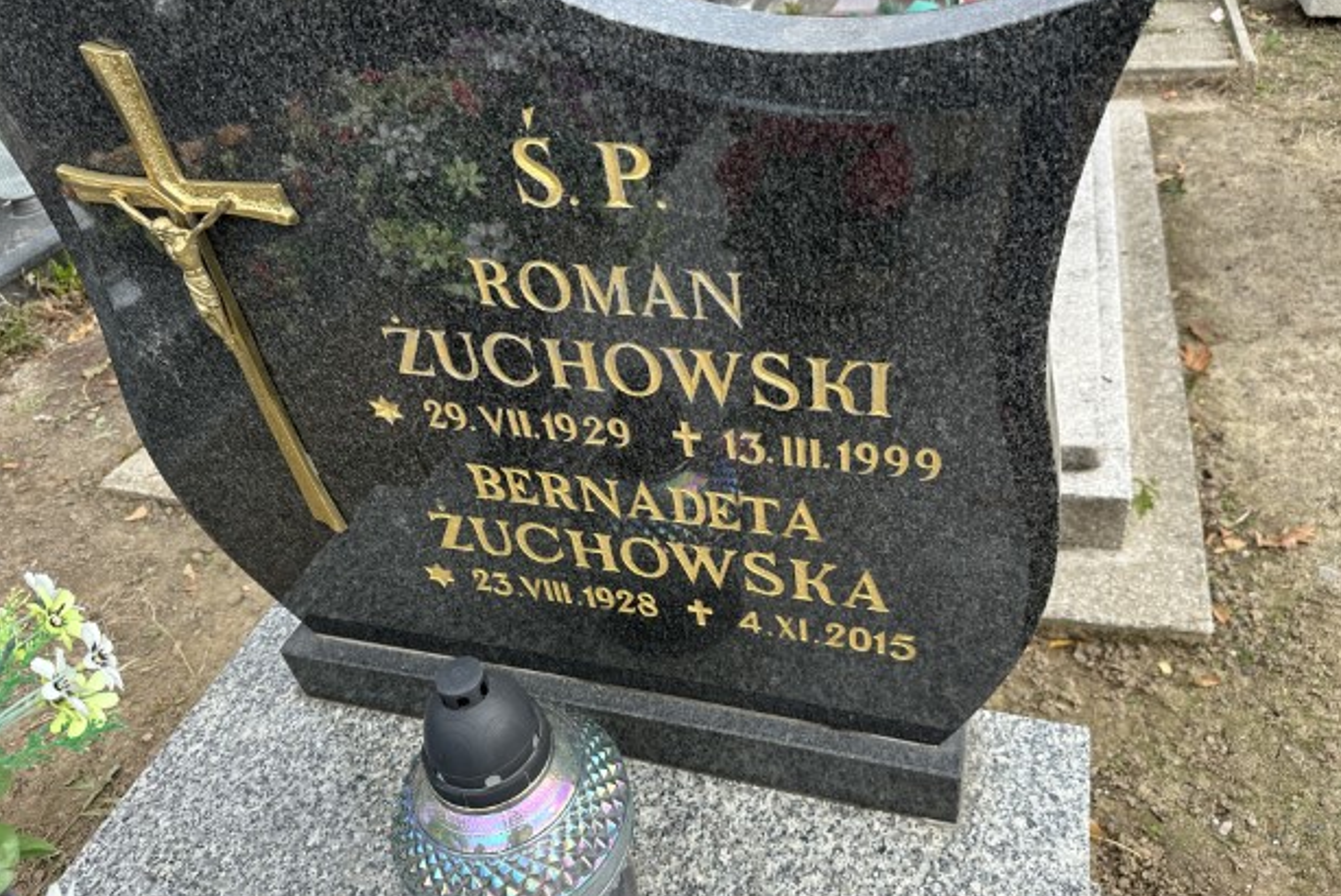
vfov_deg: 49.6
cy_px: 439
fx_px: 969
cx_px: 697
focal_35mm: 26
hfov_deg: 69.3
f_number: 1.78
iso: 80
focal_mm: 6.86
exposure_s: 1/1095
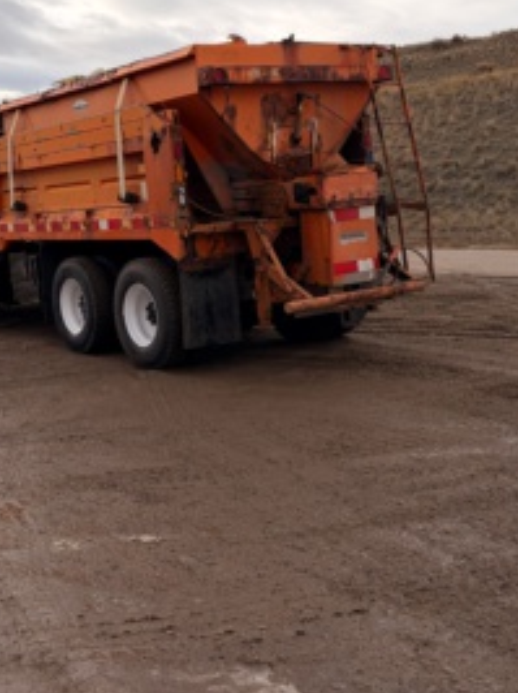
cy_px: 193
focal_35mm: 47
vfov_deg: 39.6
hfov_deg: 30.4
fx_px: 939
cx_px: 135
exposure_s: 1/2639
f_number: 1.6
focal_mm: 5.96
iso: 50
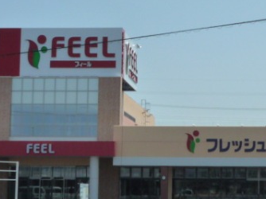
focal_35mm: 106
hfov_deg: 18.5
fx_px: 814
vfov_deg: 13.9
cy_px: 85
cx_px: 194
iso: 160
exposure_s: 1/800
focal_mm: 5.8
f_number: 6.3
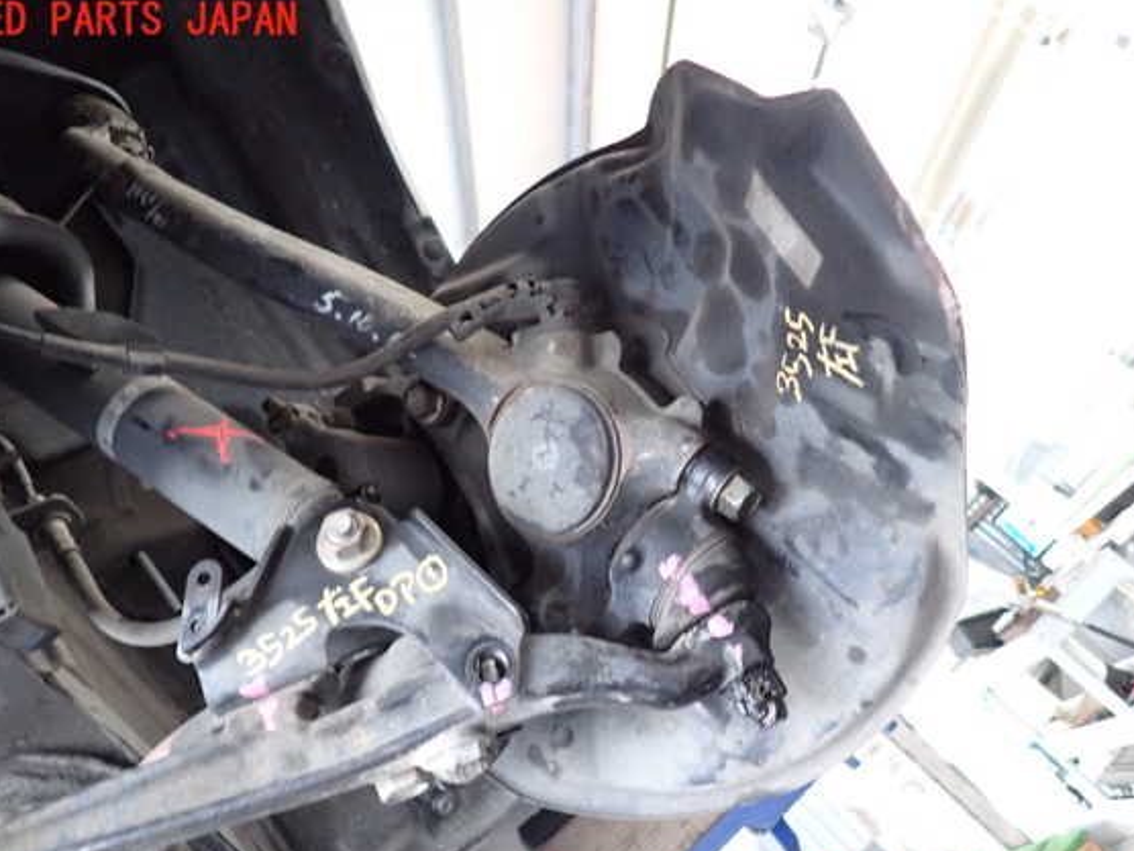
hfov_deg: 65.3
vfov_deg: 51.3
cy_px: 455
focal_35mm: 27
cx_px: 538
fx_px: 885
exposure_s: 1/10
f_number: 2
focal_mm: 4.5
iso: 800
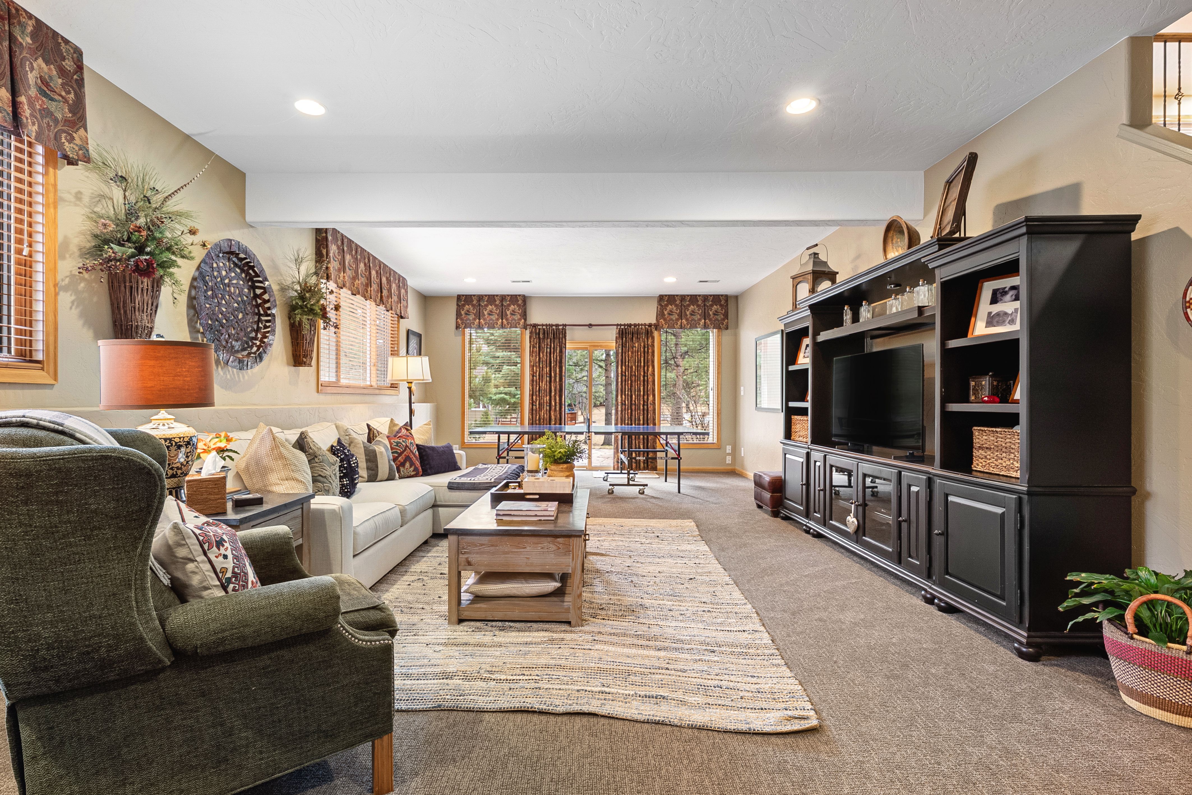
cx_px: 596
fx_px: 530
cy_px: 398
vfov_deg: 73.7
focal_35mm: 16
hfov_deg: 96.7
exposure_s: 1/1.25
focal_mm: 16
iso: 640
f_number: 9
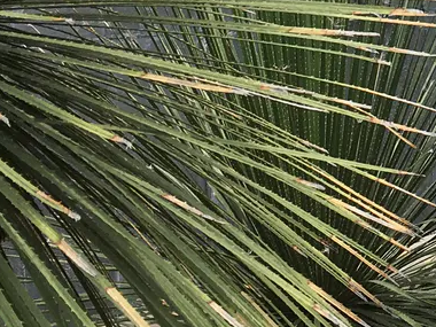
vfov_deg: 11.8
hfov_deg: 14.7
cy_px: -85
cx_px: 710
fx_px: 1537
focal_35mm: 122
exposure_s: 1/1099
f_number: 2.2
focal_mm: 4.15
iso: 25
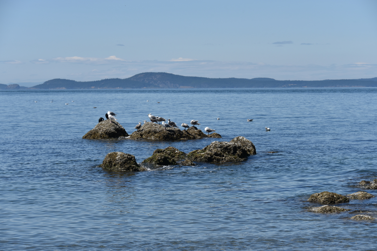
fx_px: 1173
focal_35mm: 112
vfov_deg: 12.2
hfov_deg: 18.3
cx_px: 188
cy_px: 126
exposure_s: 1/320
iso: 100
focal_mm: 112
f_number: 9
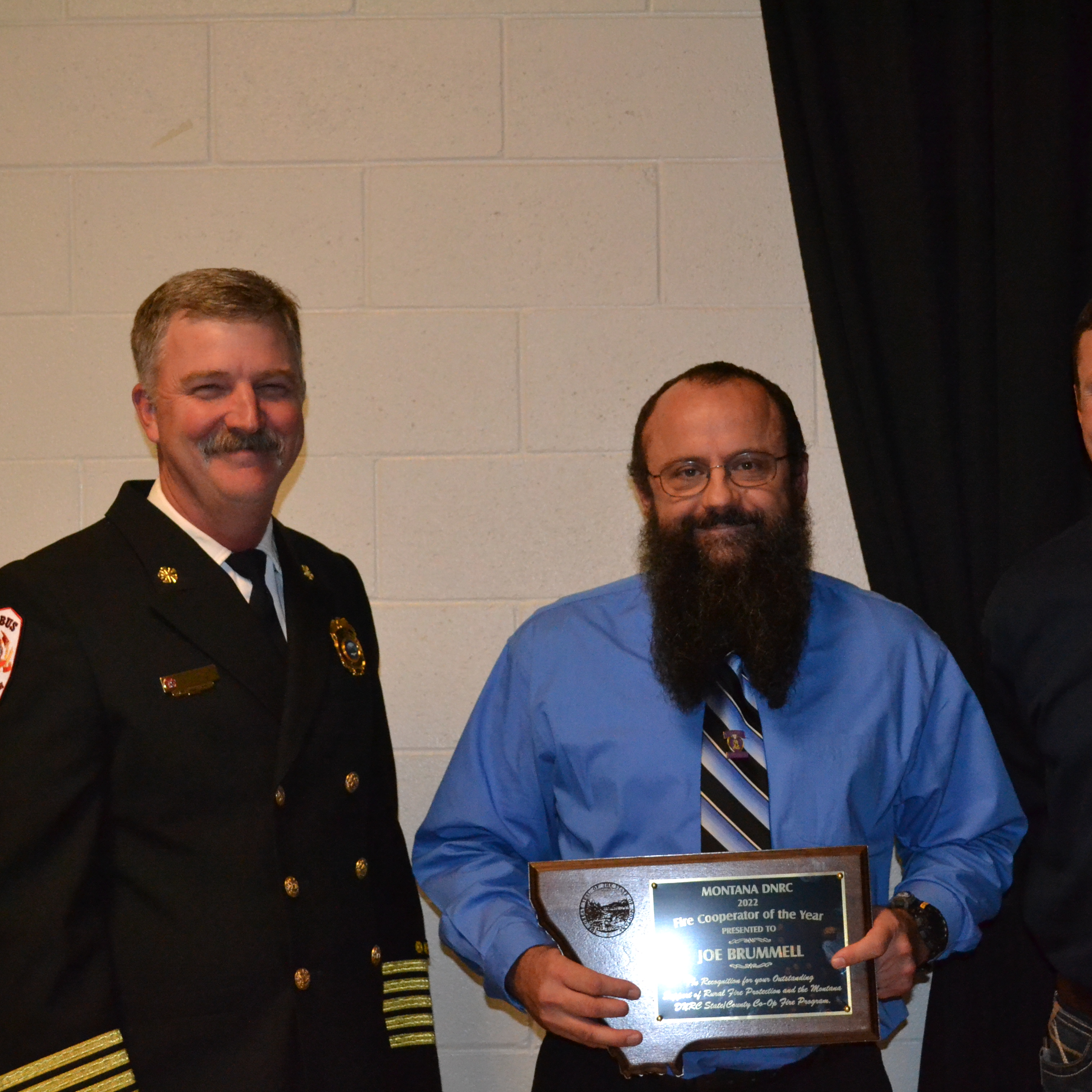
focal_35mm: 62
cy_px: 543
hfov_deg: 27.6
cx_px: 702
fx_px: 2213
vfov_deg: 27.7
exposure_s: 1/200
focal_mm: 32
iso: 3200
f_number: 4.8
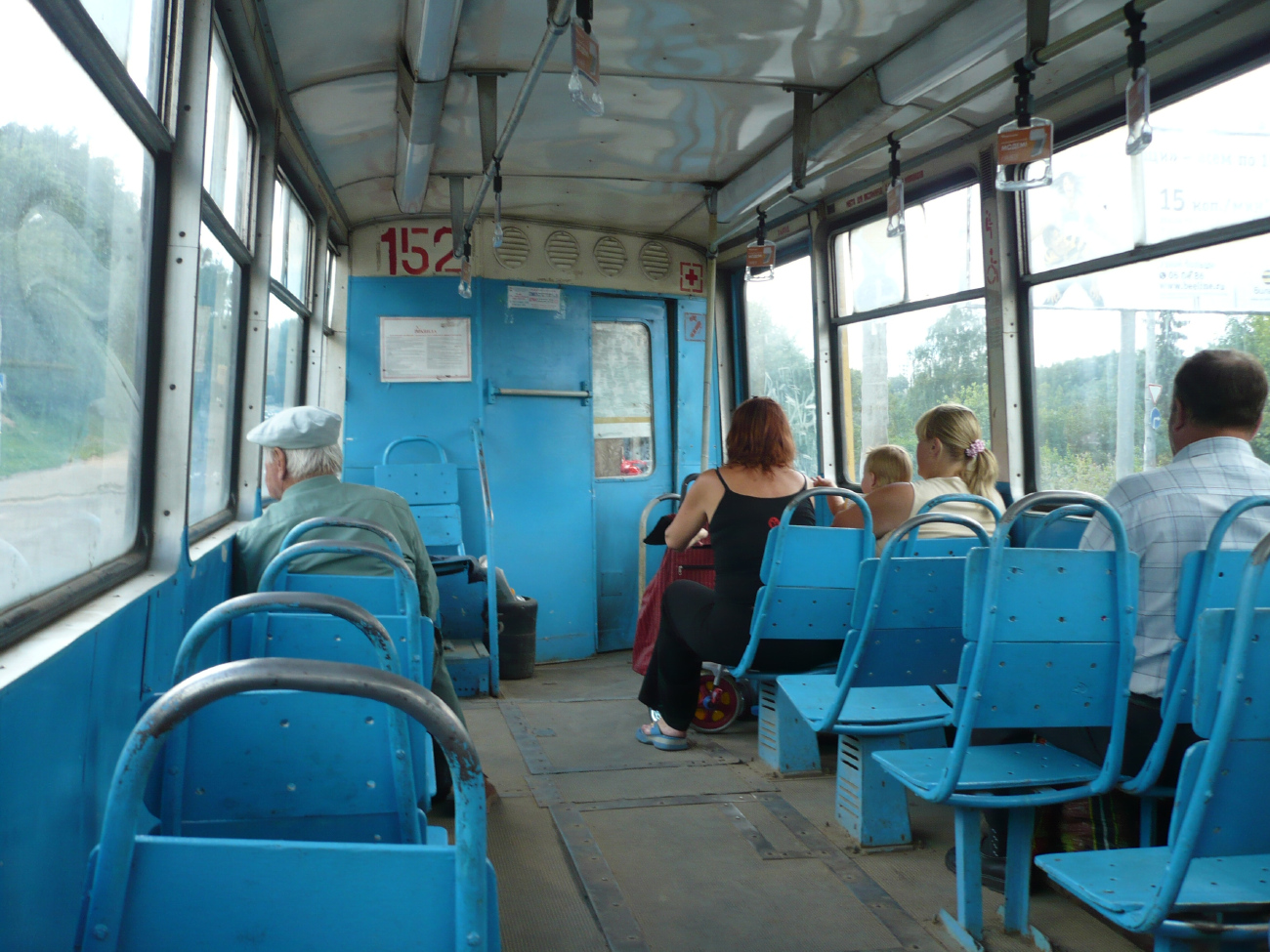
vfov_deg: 40.7
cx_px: 635
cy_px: 476
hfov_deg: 52.6
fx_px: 1284
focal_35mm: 35
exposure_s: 1/100
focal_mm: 5.8
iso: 100
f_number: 2.8
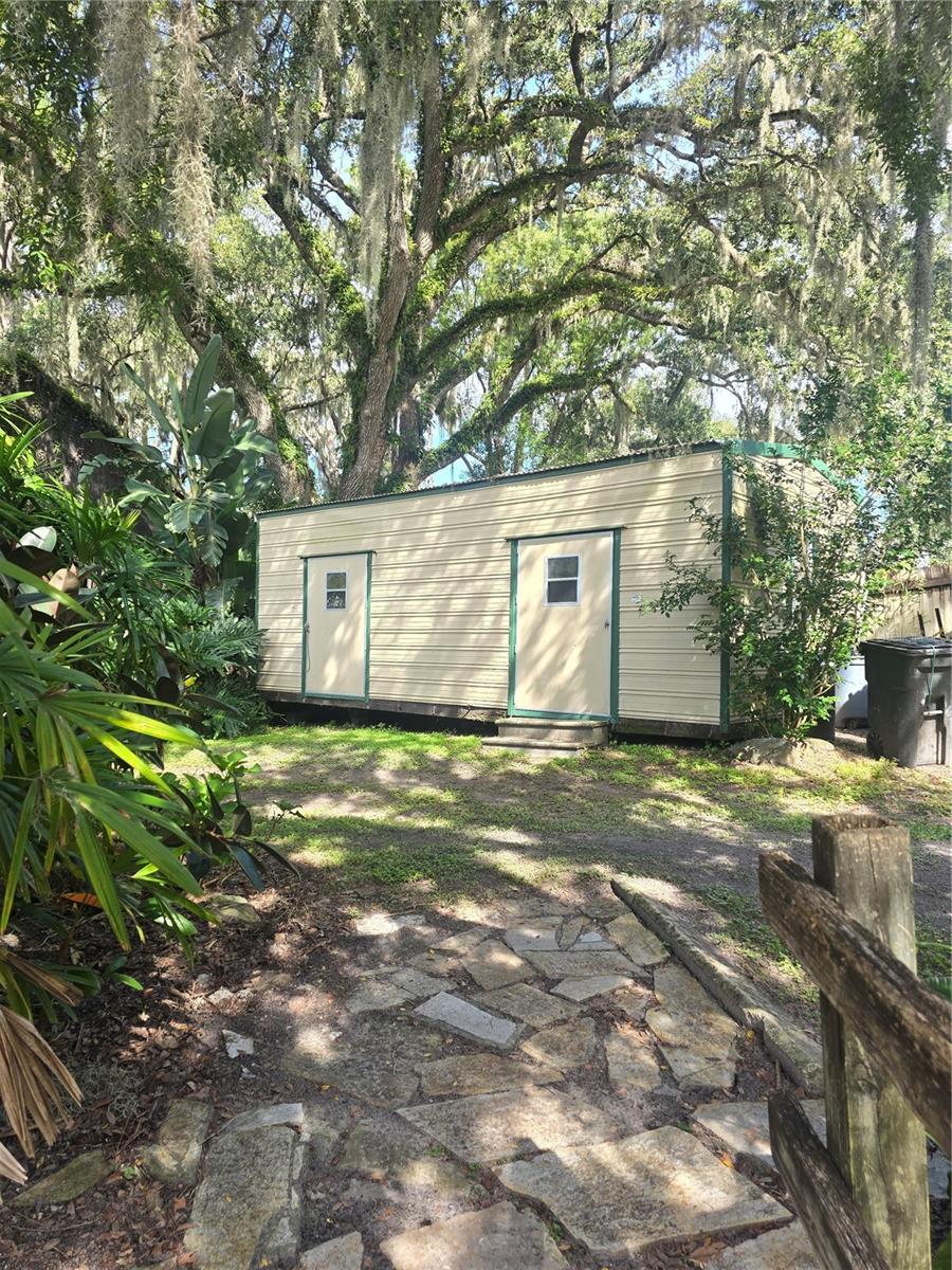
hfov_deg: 58.9
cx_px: 476
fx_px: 843
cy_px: 635
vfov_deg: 73.9
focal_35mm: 23
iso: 40
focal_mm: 6.3
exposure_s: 1/180
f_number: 1.7
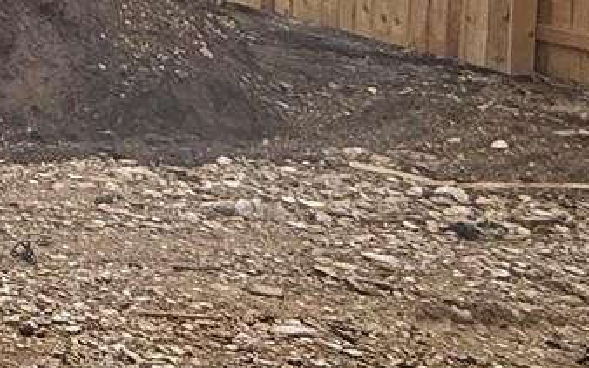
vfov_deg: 13.3
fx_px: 1444
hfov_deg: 14.9
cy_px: -251
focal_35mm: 90
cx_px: -796
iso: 50
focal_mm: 2.22
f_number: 2.2
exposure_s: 1/4149
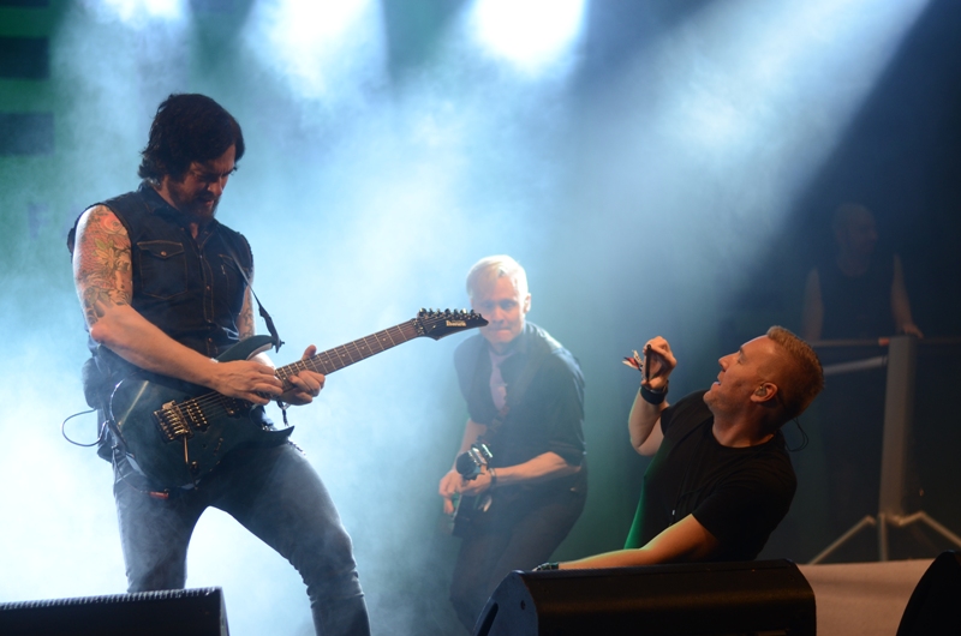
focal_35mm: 75
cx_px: 480
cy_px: 318
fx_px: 1998
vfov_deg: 18.1
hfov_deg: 27.0
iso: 320
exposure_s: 1/1250
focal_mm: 50
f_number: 1.8
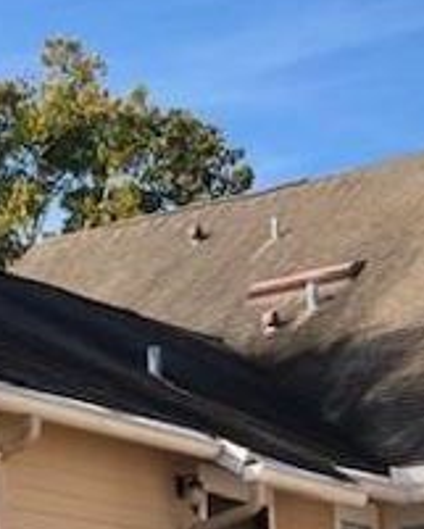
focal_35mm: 168
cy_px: 715
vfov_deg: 11.2
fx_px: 2633
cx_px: -76
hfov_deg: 9.1
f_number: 2.4
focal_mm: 6
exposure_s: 1/309
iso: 16
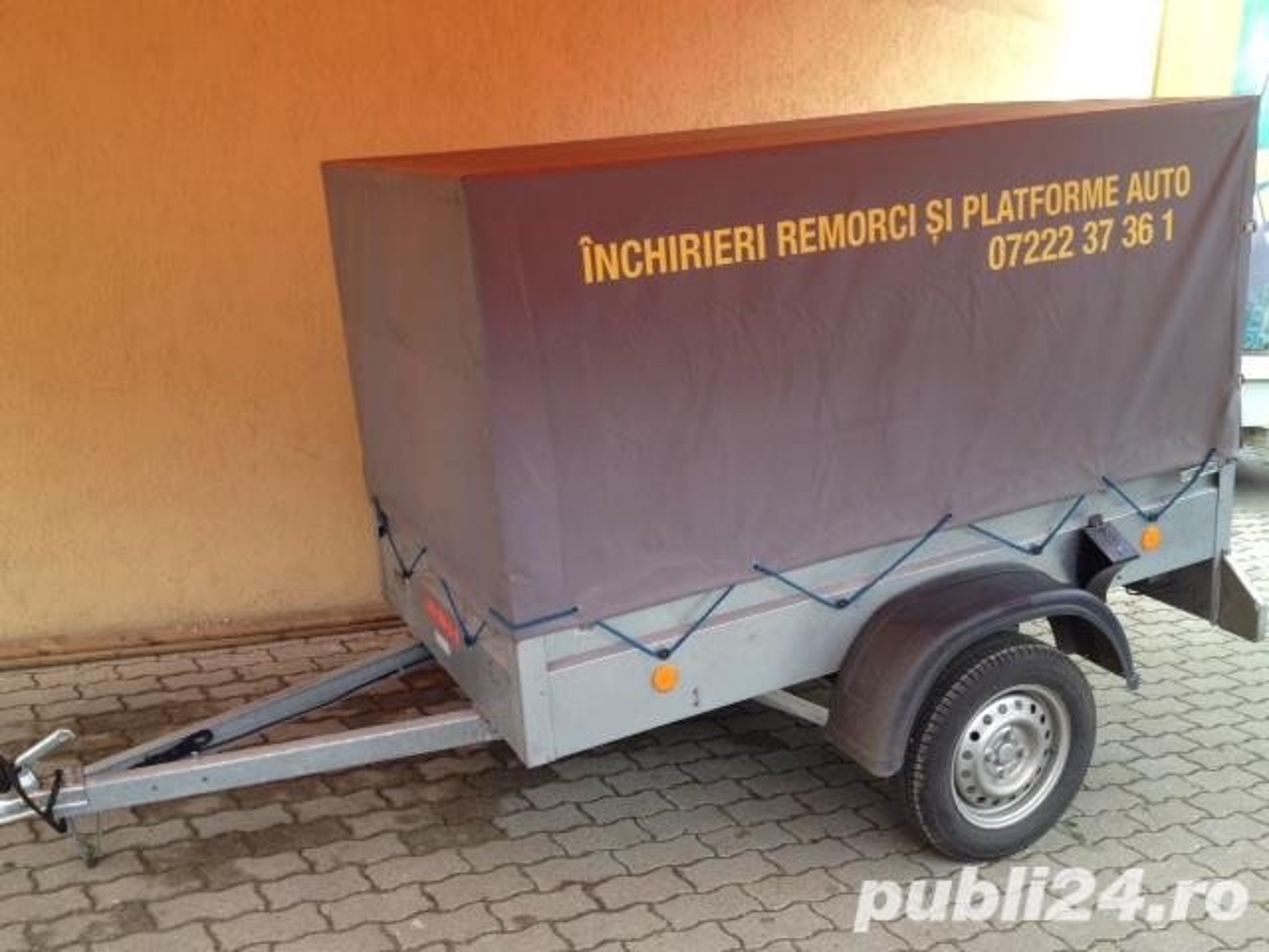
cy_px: 476
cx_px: 634
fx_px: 1283
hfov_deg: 52.6
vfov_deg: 40.7
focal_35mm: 35
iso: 50
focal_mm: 4.28
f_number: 2.4
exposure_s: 1/131
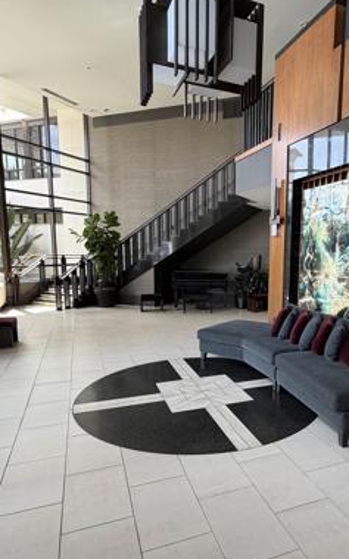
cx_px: 247
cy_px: 307
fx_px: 381
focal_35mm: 25
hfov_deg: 47.9
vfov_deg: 72.4
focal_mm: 2.22
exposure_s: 1/121
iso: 160
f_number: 2.2
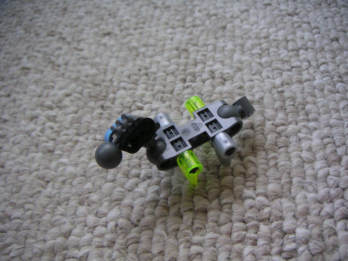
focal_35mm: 37
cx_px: 174
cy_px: 130
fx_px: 372
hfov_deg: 50.1
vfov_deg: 38.7
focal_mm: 5.7
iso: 100
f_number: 2.8
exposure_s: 1/30
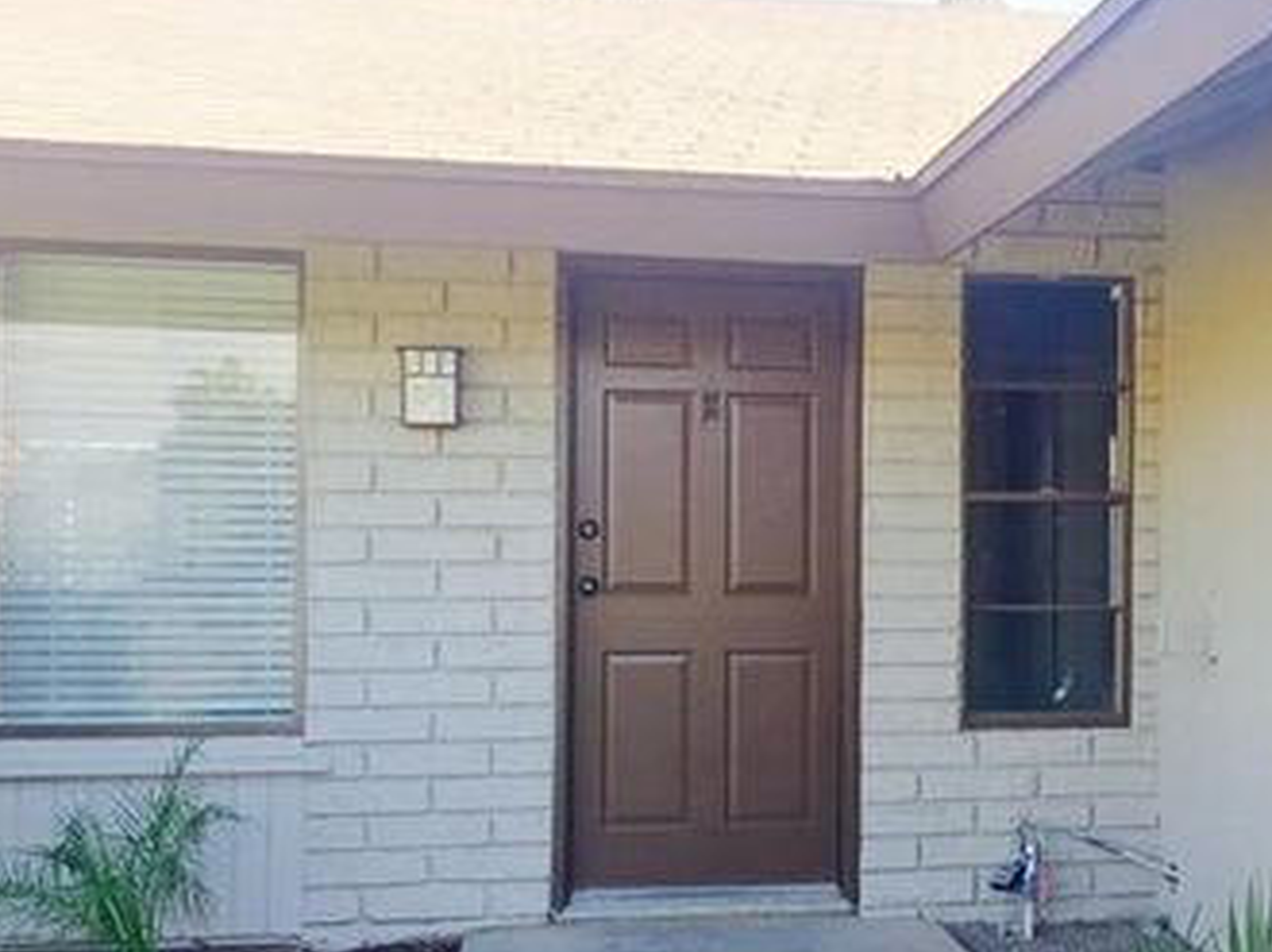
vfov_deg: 32.7
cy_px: 572
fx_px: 1616
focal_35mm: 44
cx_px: 860
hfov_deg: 42.3
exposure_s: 1/395
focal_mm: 4.15
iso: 32
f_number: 2.2
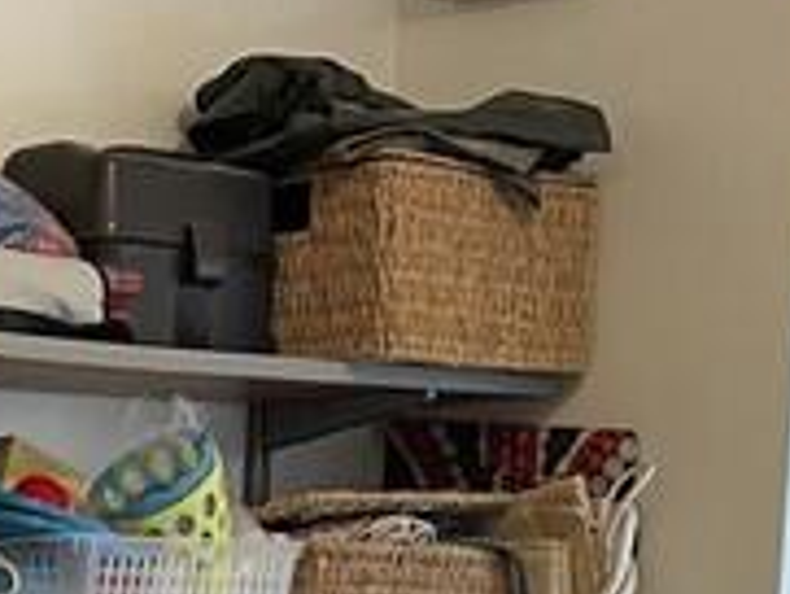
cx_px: -275
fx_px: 3357
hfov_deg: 12.9
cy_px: 1411
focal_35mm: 147
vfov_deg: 9.1
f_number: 1.6
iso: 200
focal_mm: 4.2
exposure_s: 1/50
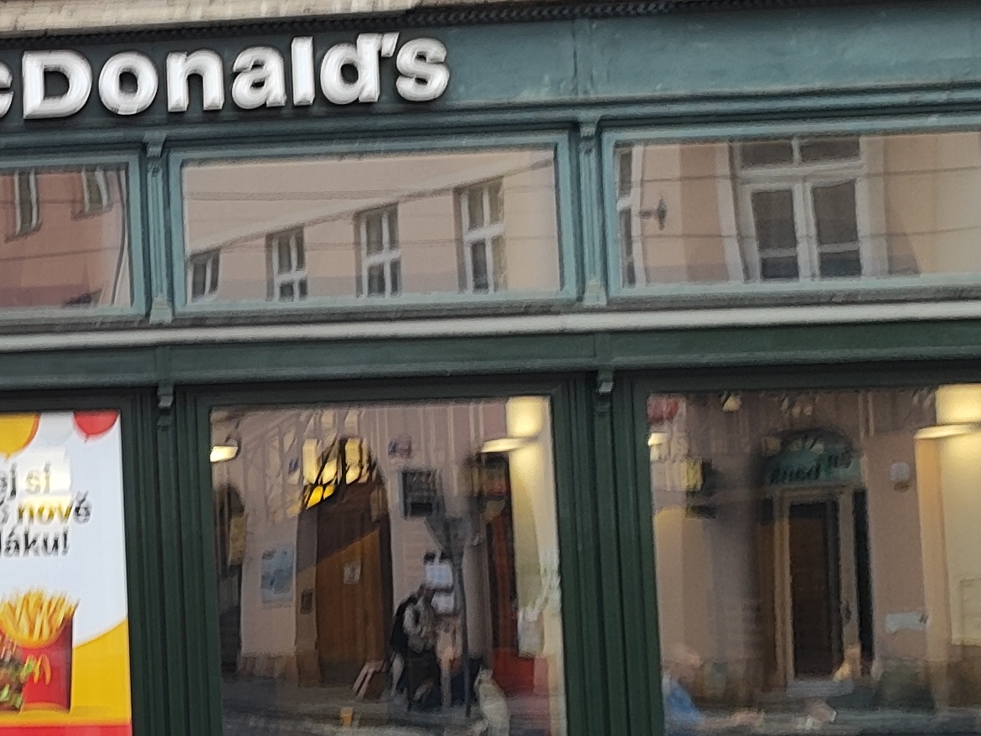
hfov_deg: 20.5
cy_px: 471
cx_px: -484
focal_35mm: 82
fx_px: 2324
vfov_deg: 18.0
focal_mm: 5.89
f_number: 1.89
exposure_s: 1/100
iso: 104
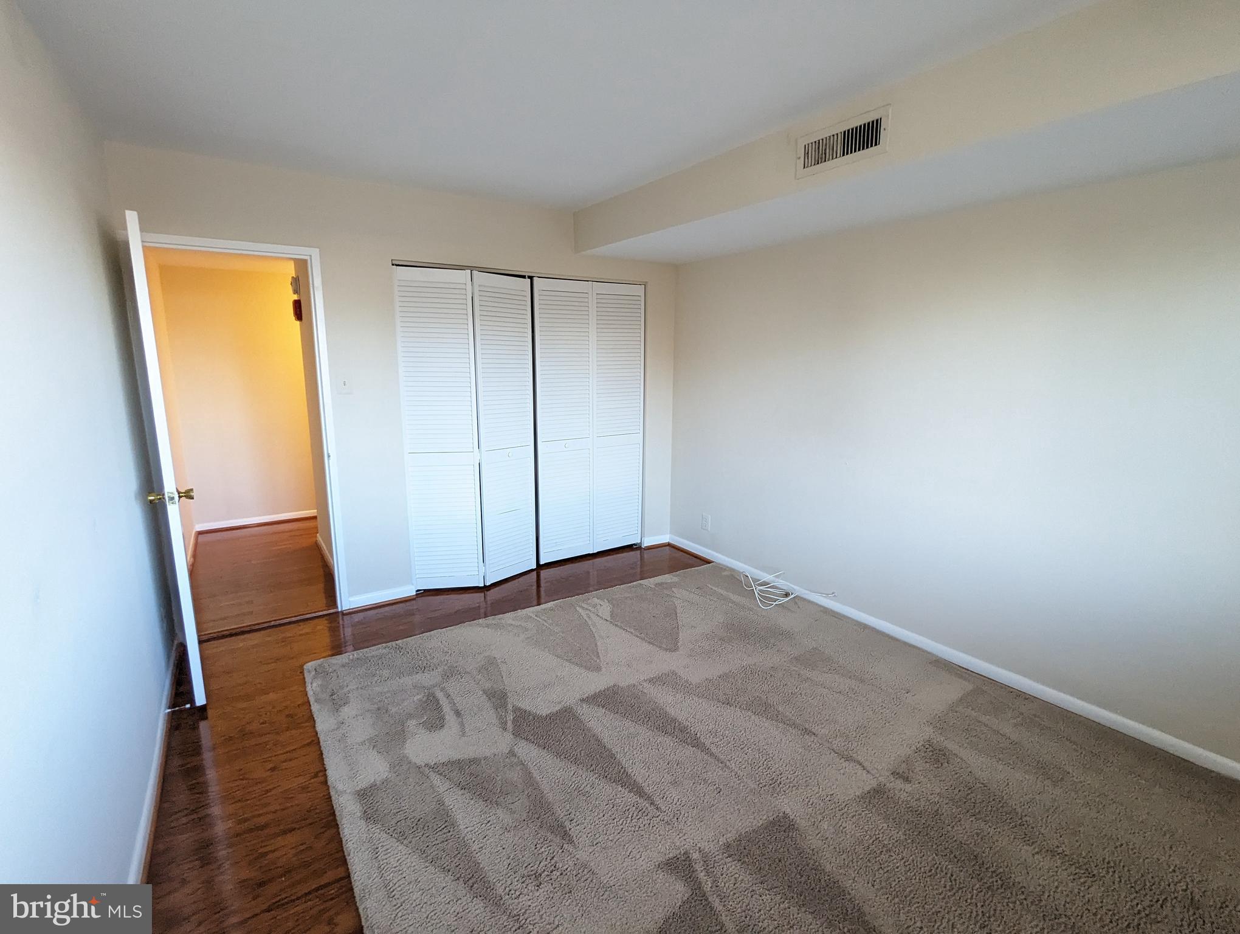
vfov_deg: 78.2
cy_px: 467
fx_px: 574
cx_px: 620
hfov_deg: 94.4
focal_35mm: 16
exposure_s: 1/60
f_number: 2.2
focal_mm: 2.35
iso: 613
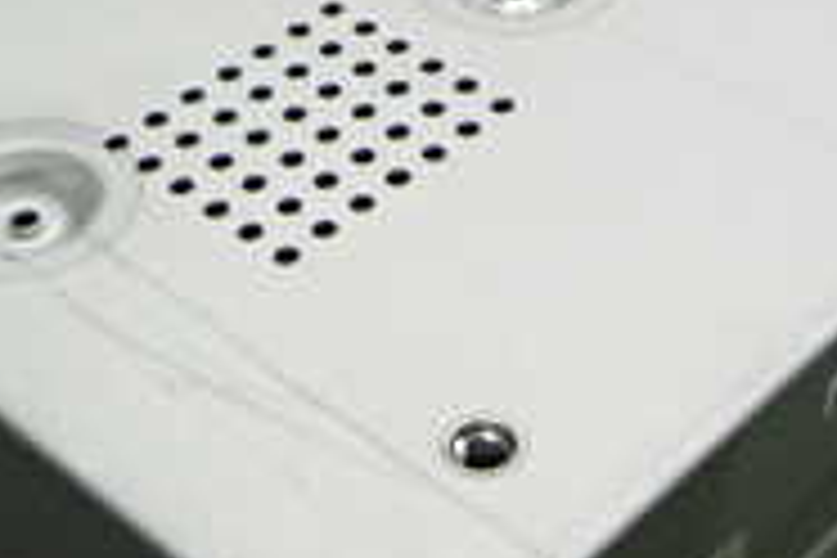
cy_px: 230
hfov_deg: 24.2
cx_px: 482
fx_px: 1953
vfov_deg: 16.3
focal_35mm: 84
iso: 500
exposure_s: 1/50
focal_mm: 4.5
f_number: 2
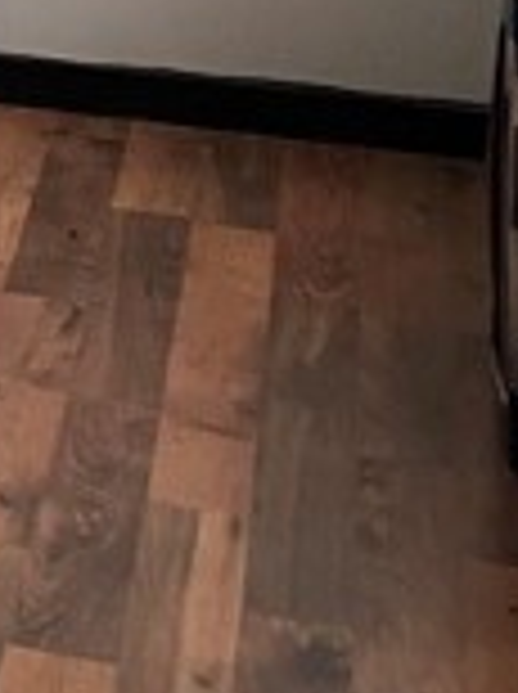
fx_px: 2601
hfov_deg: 10.3
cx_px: -572
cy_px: -711
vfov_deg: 13.1
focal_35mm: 130
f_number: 1.6
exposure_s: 1/60
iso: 400
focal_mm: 5.1
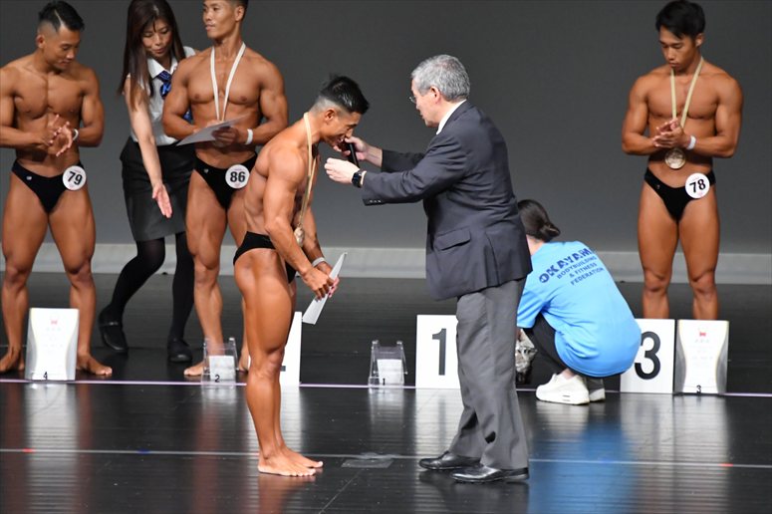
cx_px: 386
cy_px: 257
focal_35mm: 375
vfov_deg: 3.7
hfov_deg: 5.5
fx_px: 8038
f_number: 5.6
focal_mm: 250
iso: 5000
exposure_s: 1/400
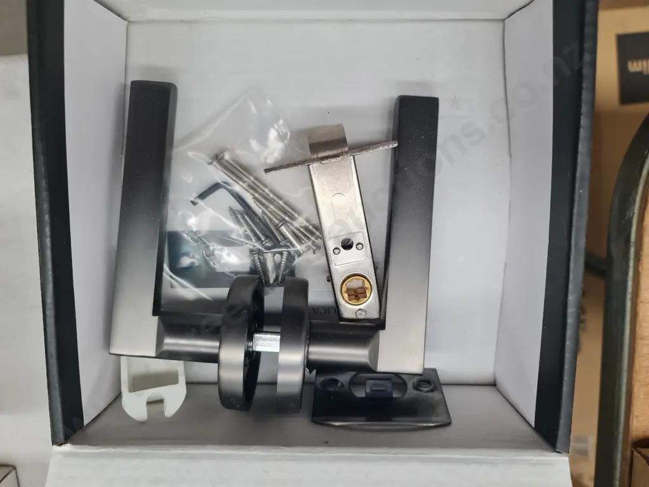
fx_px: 469
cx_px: 324
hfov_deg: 69.4
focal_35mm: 25
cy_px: 244
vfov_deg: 54.9
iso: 160
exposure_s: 1/120
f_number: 1.8
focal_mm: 7
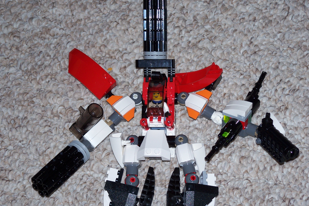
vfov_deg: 12.0
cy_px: 122
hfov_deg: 17.9
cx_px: 143
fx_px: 978
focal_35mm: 114
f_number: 3.6
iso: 125
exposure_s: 1/125
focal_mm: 20.3
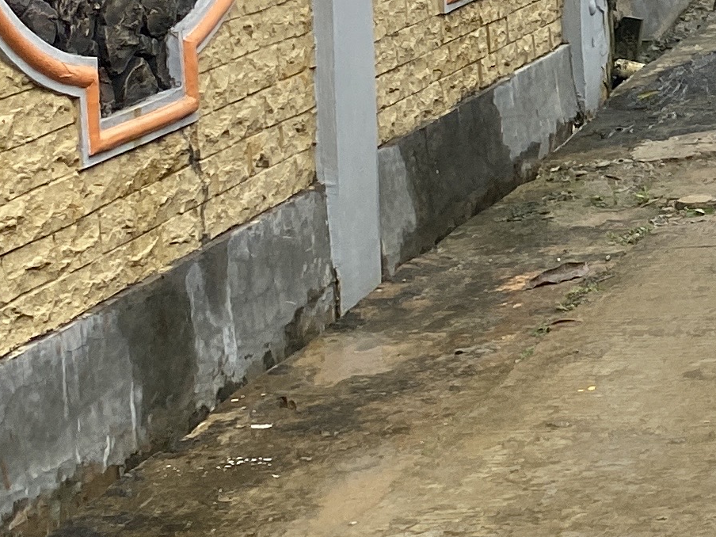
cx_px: 1422
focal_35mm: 116
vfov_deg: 12.5
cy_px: -109
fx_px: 2399
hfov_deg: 14.3
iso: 32
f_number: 1.8
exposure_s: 1/1346
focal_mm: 4.25
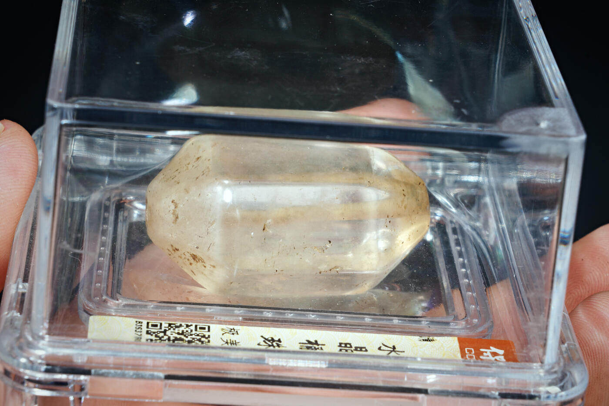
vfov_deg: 10.8
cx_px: 304
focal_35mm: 127
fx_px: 2149
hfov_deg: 16.1
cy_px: 203
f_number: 18
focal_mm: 85
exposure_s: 1/160
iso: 100
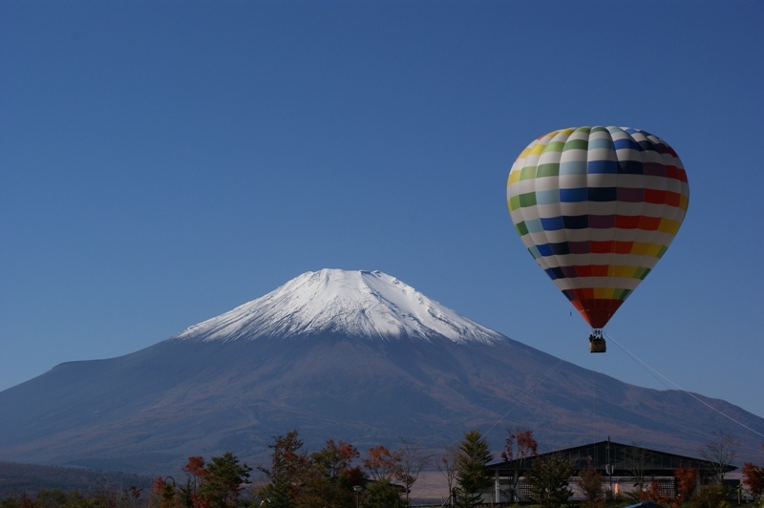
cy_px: 254
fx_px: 1590
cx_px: 382
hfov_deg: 27.0
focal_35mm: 75
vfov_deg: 18.2
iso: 200
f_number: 11
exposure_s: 1/640
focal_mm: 50
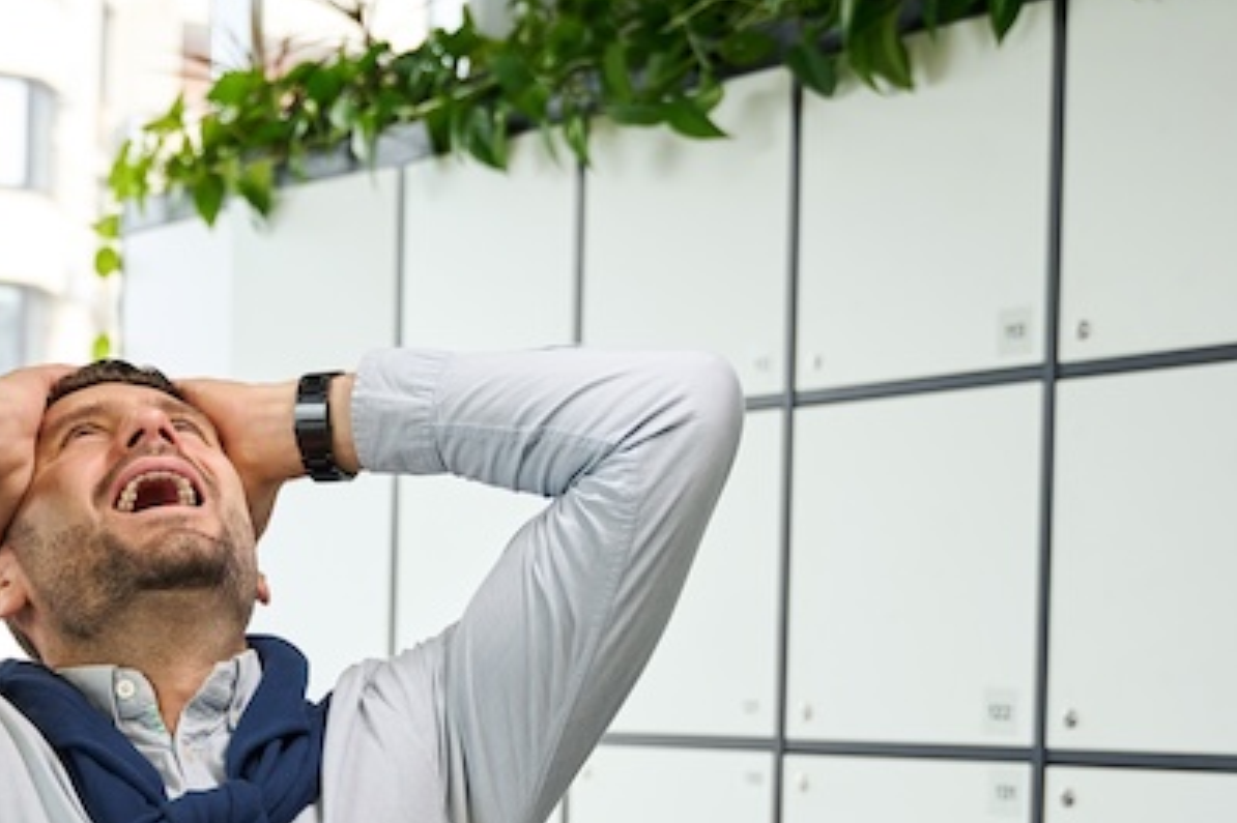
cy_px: 766
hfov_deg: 23.5
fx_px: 2911
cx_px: 171
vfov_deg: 15.9
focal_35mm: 85
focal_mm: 33.7
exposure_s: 1/250
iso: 800
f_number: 2.8
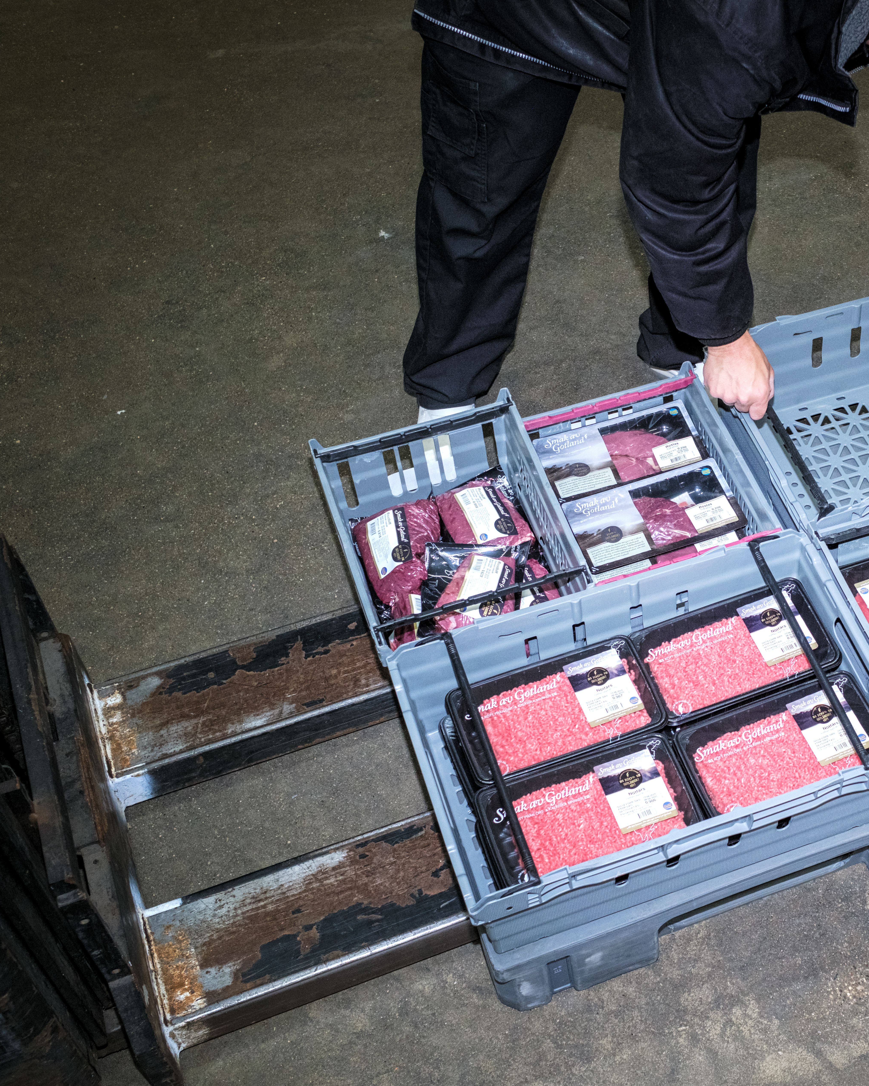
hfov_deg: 29.3
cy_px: 543
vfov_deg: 37.3
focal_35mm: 50
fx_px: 1608
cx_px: 746
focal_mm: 23
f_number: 4
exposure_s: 1/120
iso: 3200
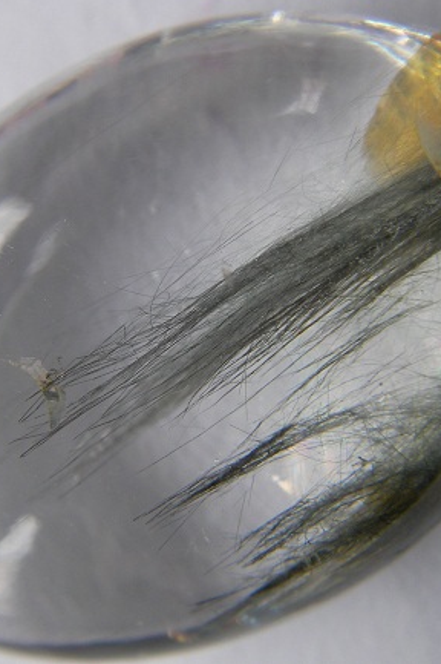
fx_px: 975
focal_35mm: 53
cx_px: 178
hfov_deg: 25.4
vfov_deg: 37.5
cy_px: 332
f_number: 3.3
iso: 50
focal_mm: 6.3
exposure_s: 1/88.6
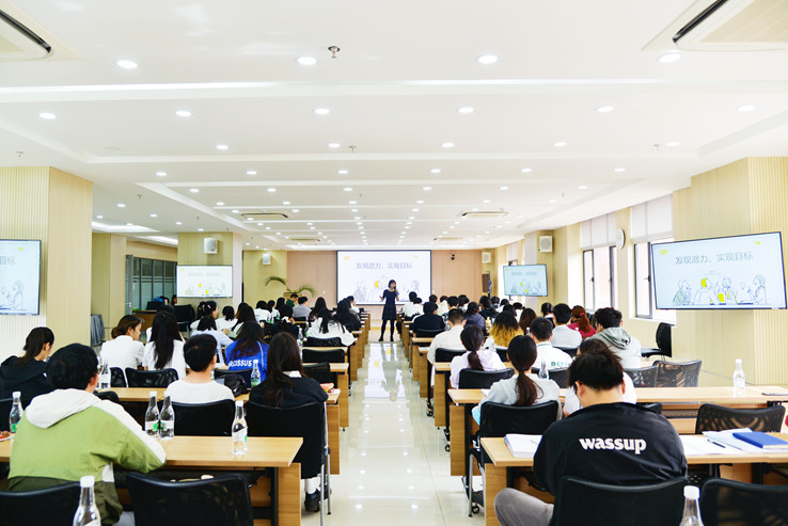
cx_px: 367
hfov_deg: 69.3
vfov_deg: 49.6
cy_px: 260
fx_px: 569
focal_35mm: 26
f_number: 4
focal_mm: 24
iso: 100
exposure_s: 1/30
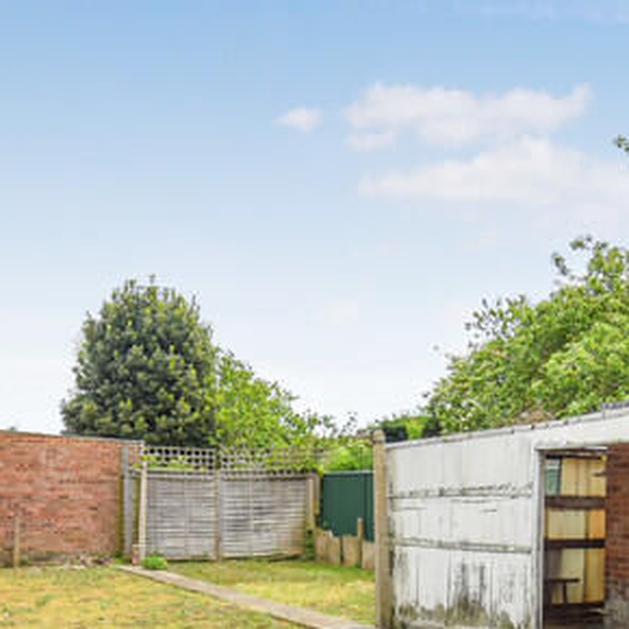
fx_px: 925
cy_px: 459
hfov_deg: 37.3
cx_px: 393
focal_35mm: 45
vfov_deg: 36.8
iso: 125
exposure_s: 1/250
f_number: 8
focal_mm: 10
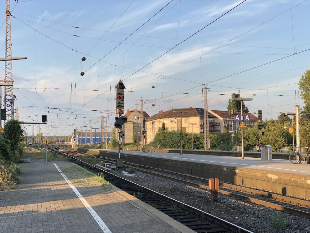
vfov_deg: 25.7
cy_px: 116
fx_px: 511
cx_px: 155
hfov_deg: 33.8
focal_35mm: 57
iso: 20
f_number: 2.8
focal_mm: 6.6
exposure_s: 1/121
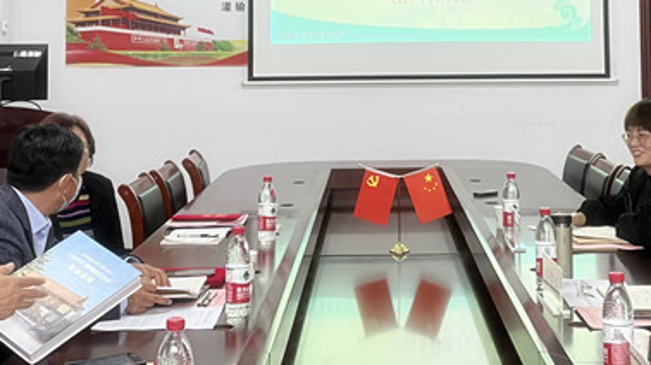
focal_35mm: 60
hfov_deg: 34.7
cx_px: 406
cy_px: -15
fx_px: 1035
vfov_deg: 19.3
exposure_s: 1/50
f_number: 1.6
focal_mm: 5.1
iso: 125
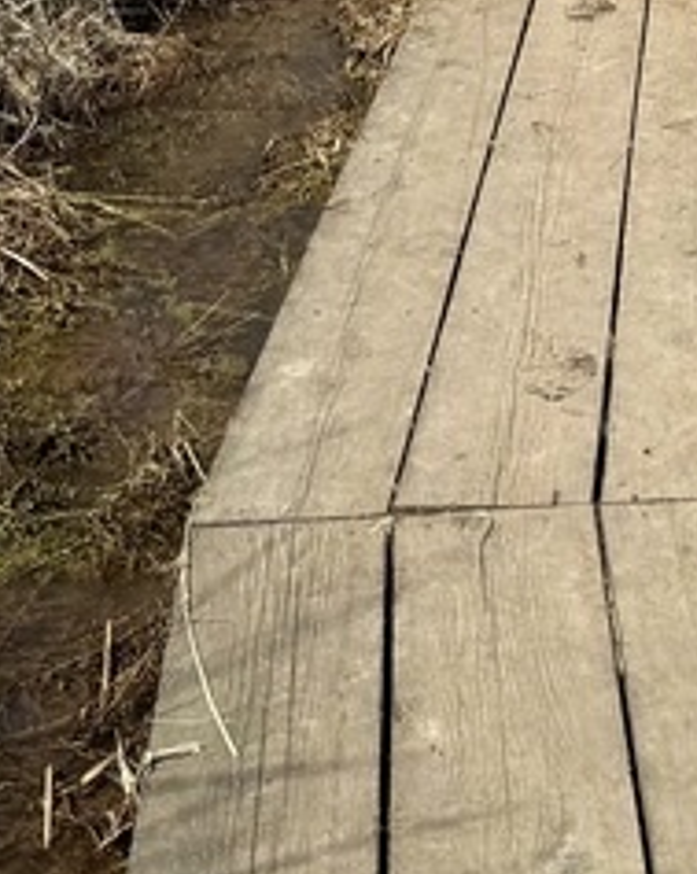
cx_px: 594
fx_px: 2558
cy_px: -236
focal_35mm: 99
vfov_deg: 18.2
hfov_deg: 15.4
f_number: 1.78
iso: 80
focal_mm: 6.76
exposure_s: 1/3953
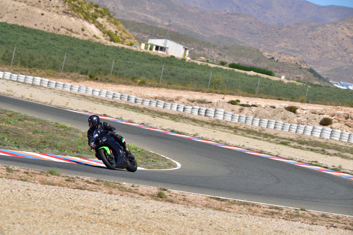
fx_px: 2353
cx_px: 176
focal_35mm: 240
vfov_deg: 5.7
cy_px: 118
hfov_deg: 8.6
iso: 160
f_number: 13
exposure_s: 1/400
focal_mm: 240
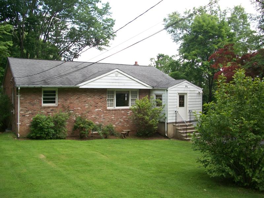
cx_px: 132
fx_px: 267
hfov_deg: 52.6
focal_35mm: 35
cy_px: 99
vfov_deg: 40.7
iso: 80
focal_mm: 6.3
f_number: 3.1
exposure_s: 1/320
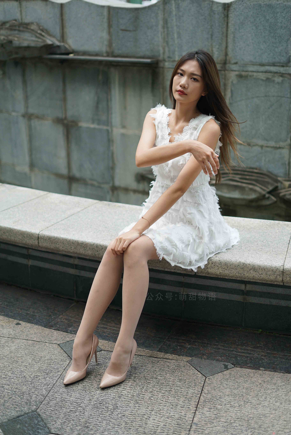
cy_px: 218
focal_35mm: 50
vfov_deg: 39.6
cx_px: 146
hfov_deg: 27.0
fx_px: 605
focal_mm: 50
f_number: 2
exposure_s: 1/1600
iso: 200
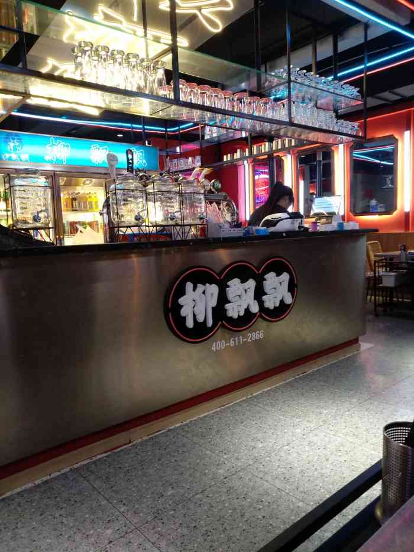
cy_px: 276
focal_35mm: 22
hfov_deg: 61.1
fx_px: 351
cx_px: 207
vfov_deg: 76.4
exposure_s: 1/33
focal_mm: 3.81
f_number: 2.2
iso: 640
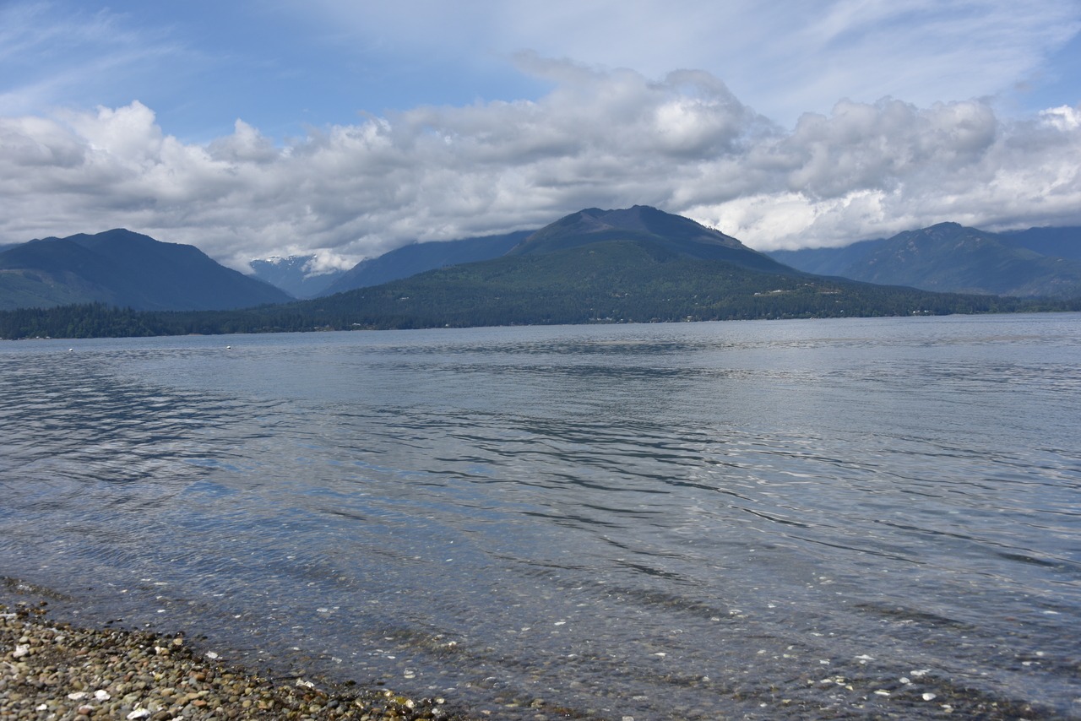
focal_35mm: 40
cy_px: 360
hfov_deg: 48.4
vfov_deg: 33.4
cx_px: 540
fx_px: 1201
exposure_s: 1/400
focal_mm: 40
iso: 100
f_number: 10
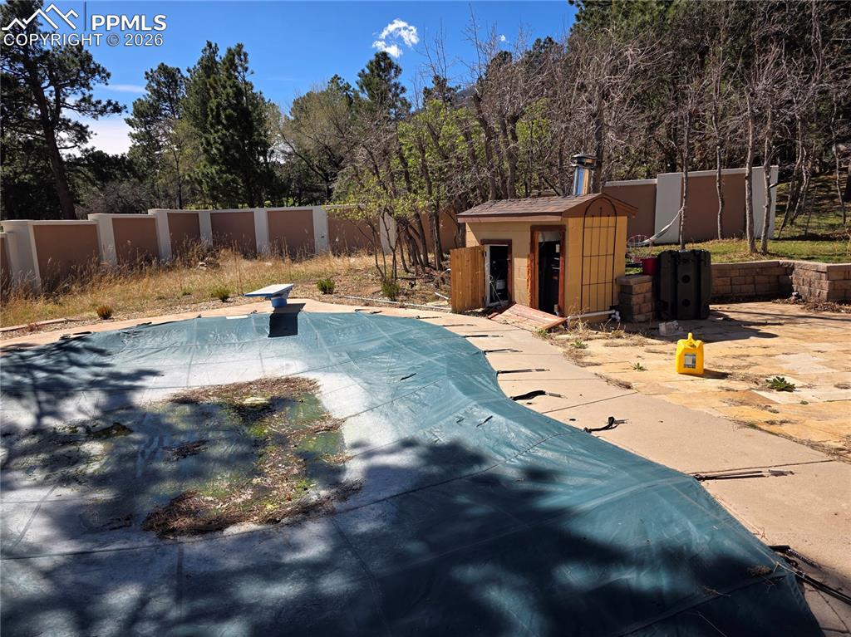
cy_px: 318
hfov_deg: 74.0
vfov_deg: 58.8
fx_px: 565
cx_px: 426
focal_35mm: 23
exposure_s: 1/4539
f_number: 1.7
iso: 80
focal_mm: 6.3
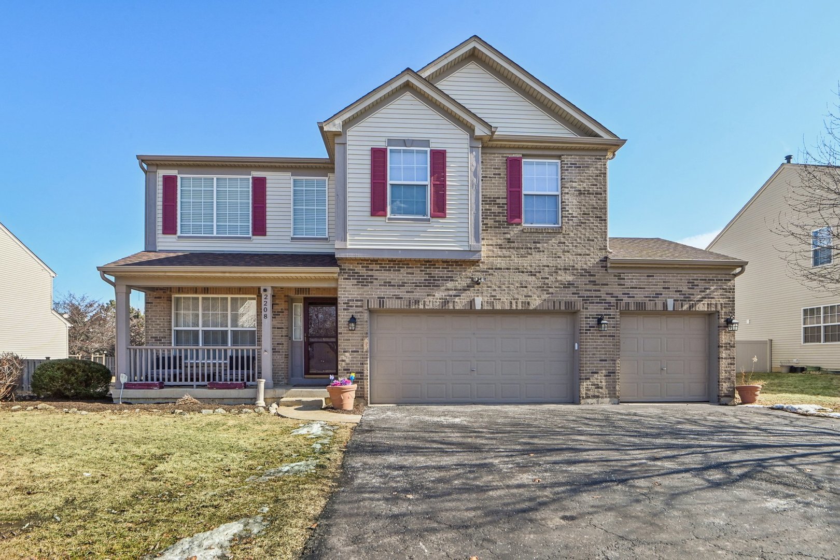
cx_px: 420
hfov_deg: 86.9
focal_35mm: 19
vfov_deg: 64.6
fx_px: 443
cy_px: 280
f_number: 13
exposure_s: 1/250
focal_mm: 19
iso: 400
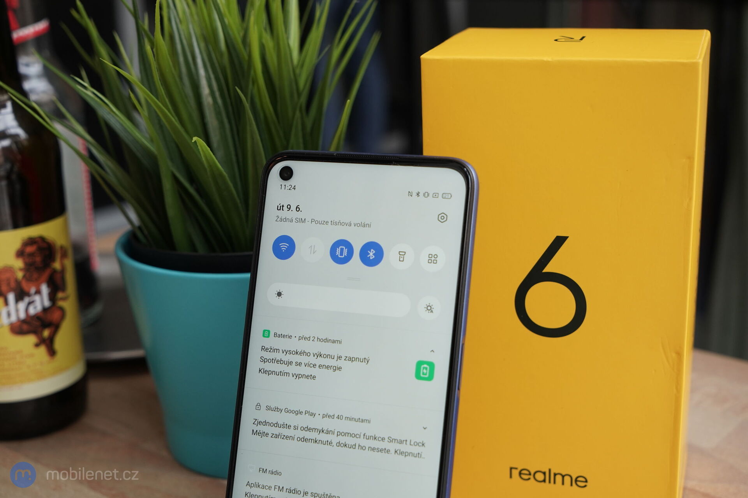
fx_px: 1060
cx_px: 374
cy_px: 249
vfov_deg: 26.5
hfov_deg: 38.9
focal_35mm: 51
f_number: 7.1
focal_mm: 51
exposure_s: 1/160
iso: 1000
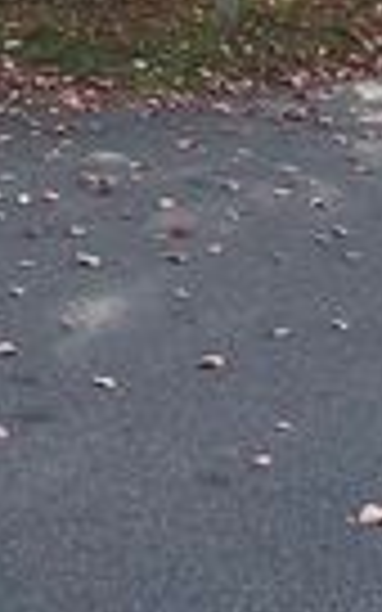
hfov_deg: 12.4
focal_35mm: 101
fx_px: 1682
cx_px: -184
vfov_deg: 19.0
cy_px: -196
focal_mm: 5.1
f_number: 1.6
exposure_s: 1/943
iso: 50
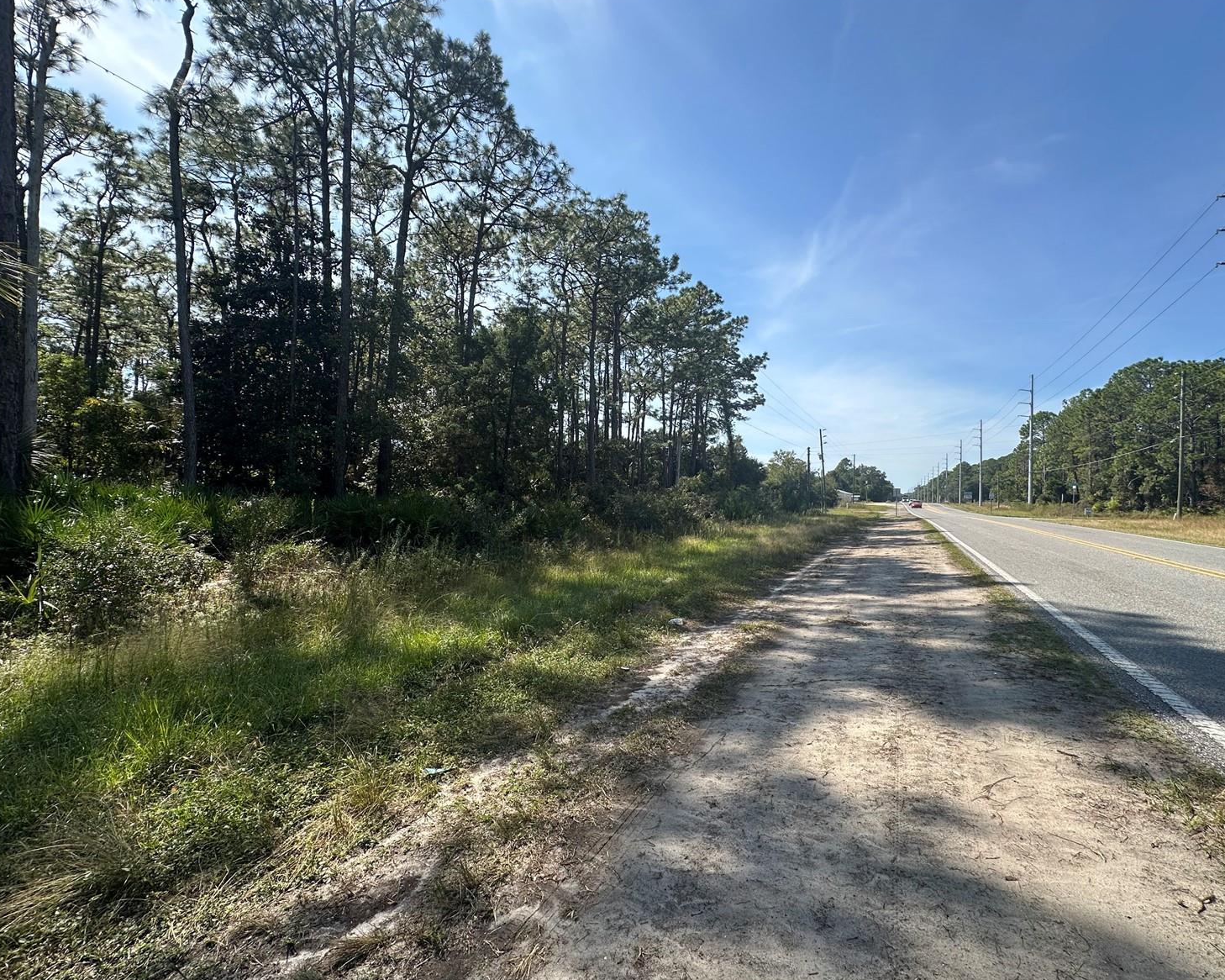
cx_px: 639
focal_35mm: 15
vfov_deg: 84.0
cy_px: 493
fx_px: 544
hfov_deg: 96.7
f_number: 2.2
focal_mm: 2.22
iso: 40
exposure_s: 1/1072
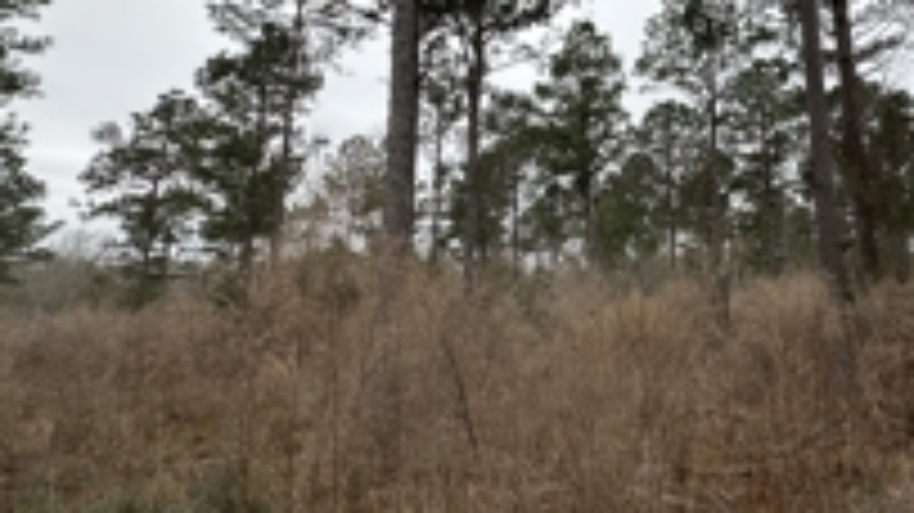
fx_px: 727
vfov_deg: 37.7
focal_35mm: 30
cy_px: 112
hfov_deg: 62.9
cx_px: 599
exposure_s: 1/363
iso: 40
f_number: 2.2
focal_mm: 2.22
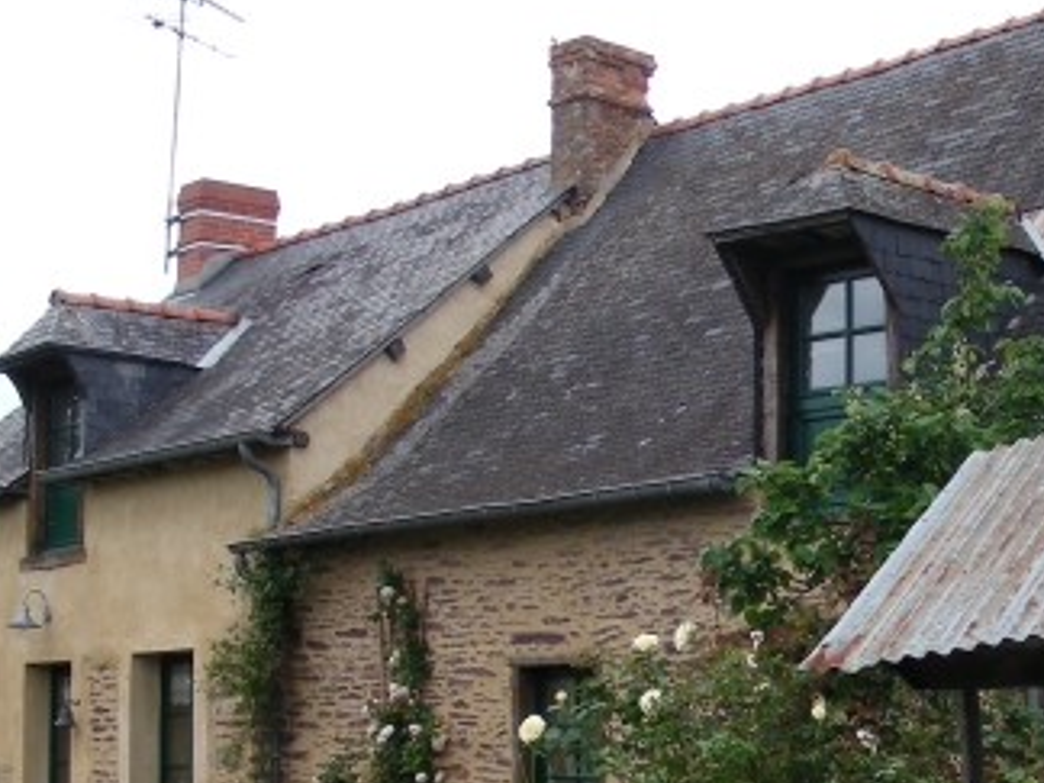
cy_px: 628
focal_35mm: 80
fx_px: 2413
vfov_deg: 18.3
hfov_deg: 24.0
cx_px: 838
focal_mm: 6.3
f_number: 4
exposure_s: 1/219
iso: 50
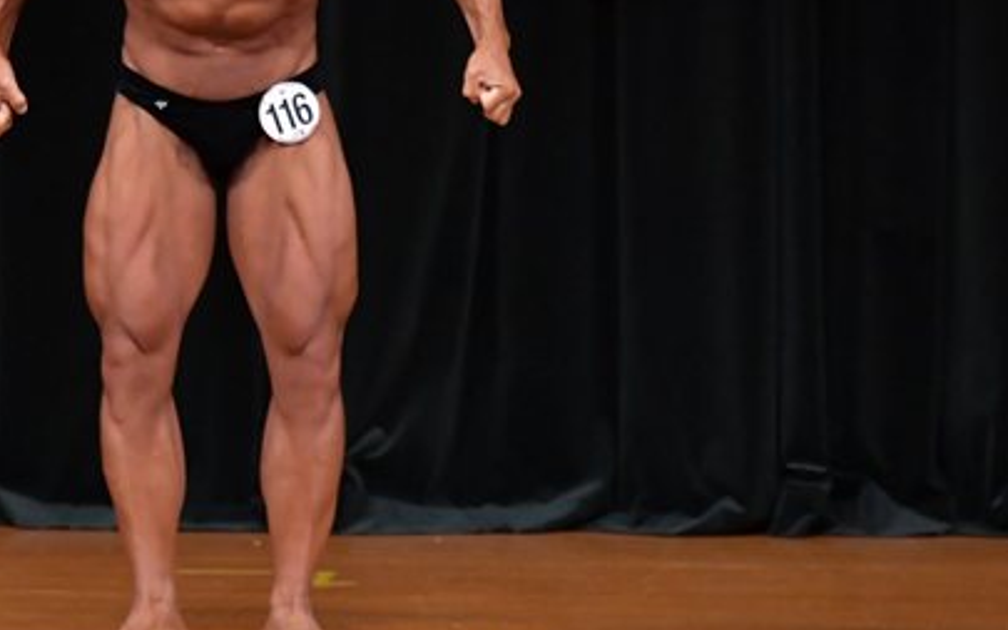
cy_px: 142
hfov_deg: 4.0
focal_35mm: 527
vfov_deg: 2.5
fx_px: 14475
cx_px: 238
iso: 4000
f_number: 5.6
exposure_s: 1/400
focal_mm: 180
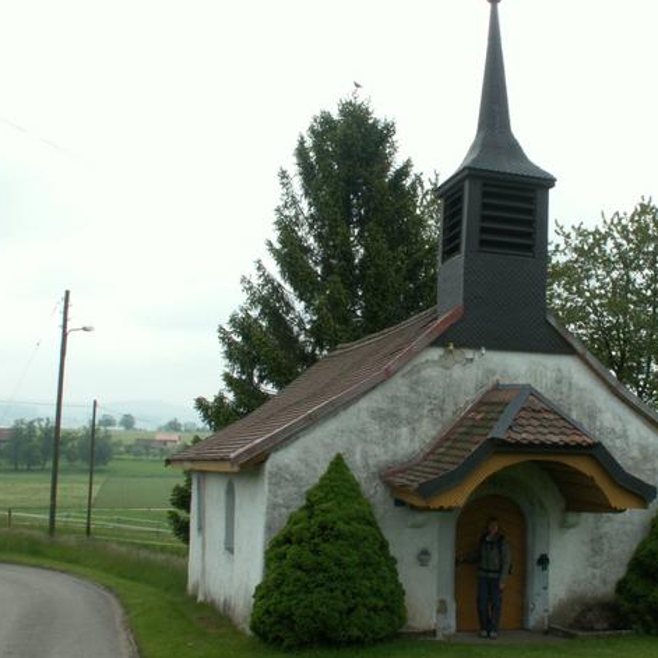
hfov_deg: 39.6
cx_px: 430
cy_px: 327
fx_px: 903
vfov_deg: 40.0
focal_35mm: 42
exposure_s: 1/80
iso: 50
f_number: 8
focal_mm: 5.86
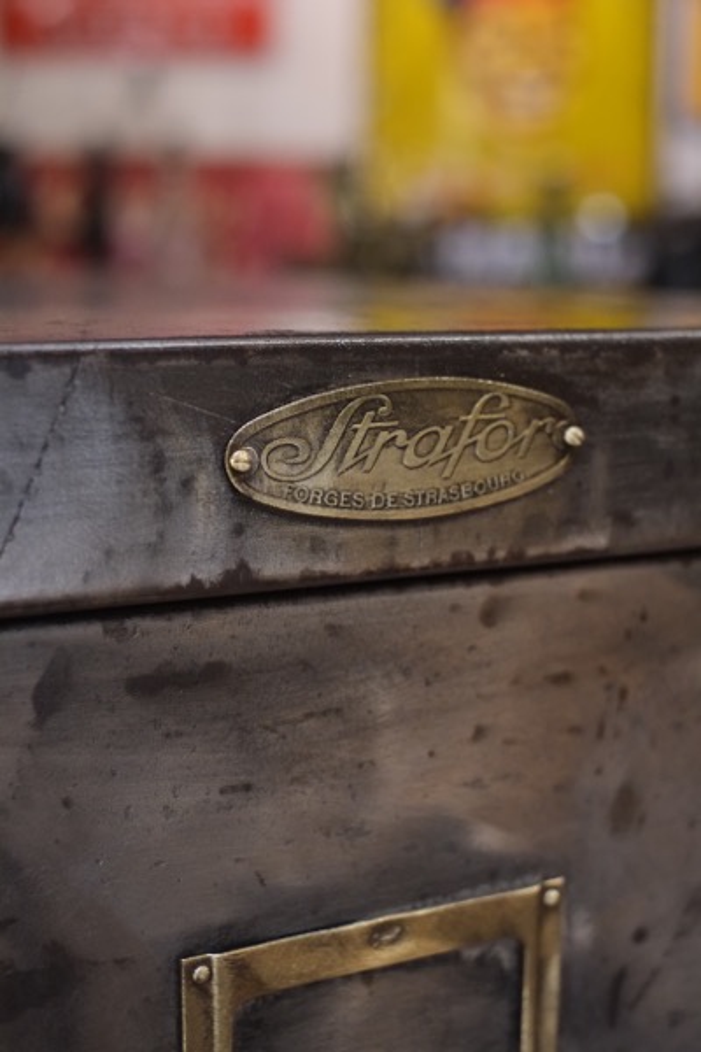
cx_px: 350
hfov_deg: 25.5
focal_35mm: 53
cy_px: 526
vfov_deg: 37.5
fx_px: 1548
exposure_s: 1/125
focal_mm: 35
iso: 3200
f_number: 3.6
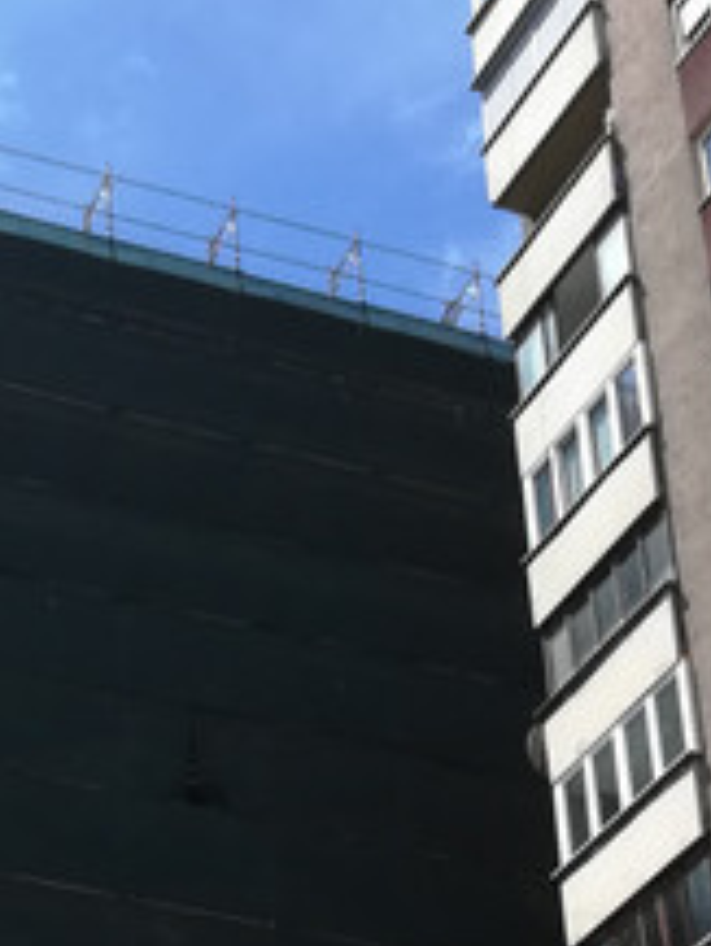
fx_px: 2626
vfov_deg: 18.9
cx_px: -126
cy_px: 1242
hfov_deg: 14.9
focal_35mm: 96
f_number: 2.2
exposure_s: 1/775
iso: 50
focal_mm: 3.83
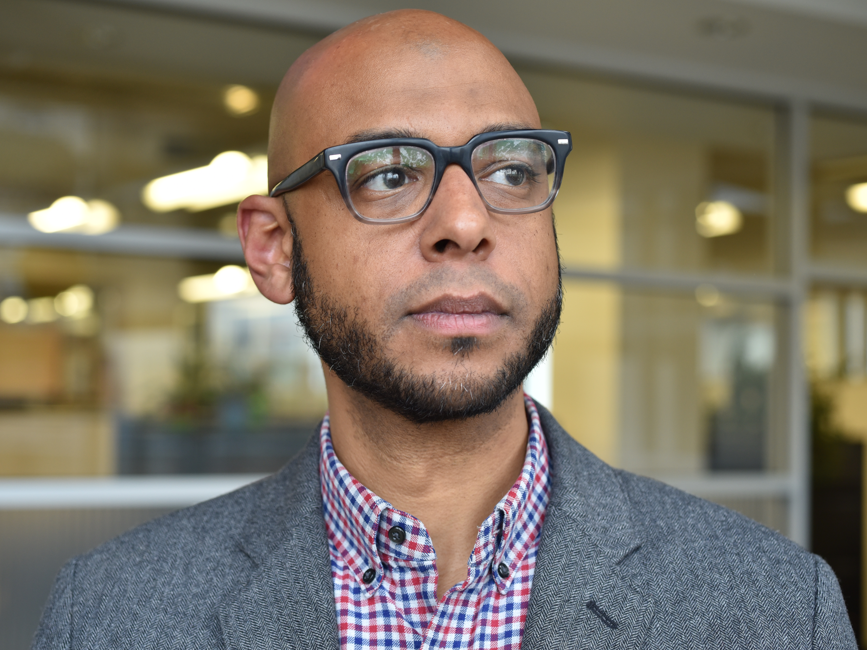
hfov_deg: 32.2
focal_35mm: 60
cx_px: 392
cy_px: 327
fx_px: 1503
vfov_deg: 24.4
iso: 800
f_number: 4
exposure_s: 1/80
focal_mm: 55
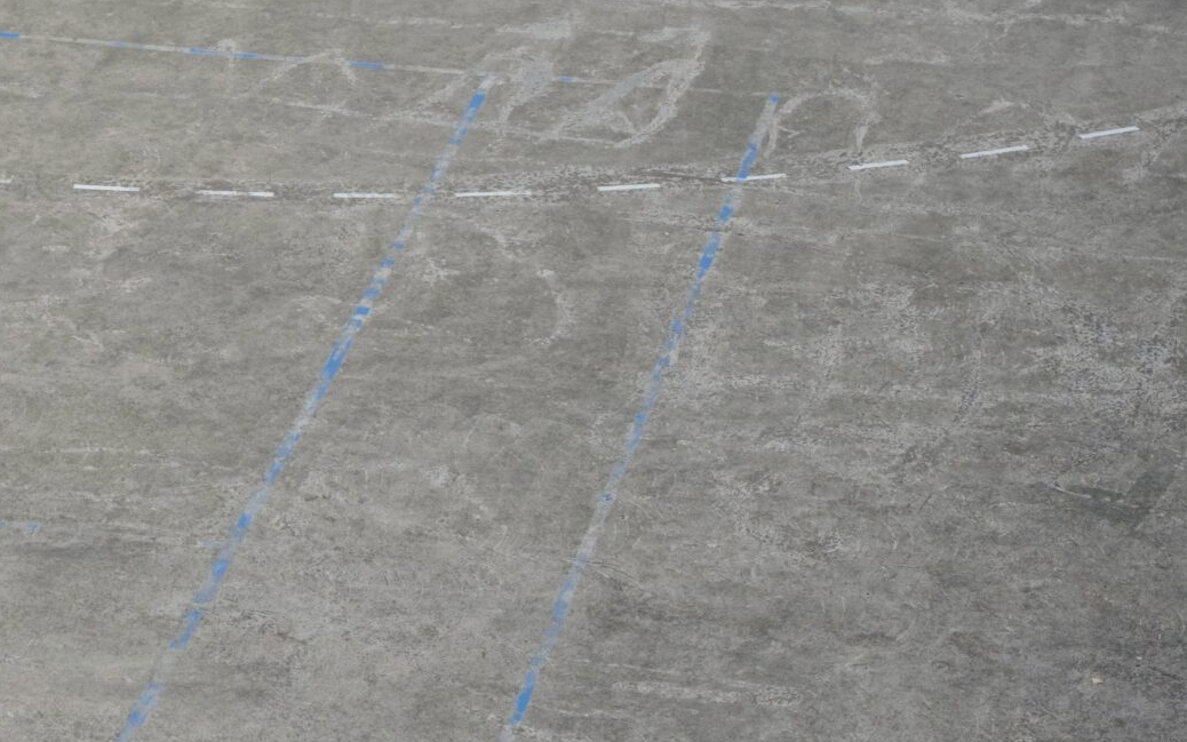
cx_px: -136
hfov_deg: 11.3
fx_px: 5921
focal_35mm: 183
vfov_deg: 7.1
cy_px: 33
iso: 100
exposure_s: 1/320
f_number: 2.8
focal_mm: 19.35
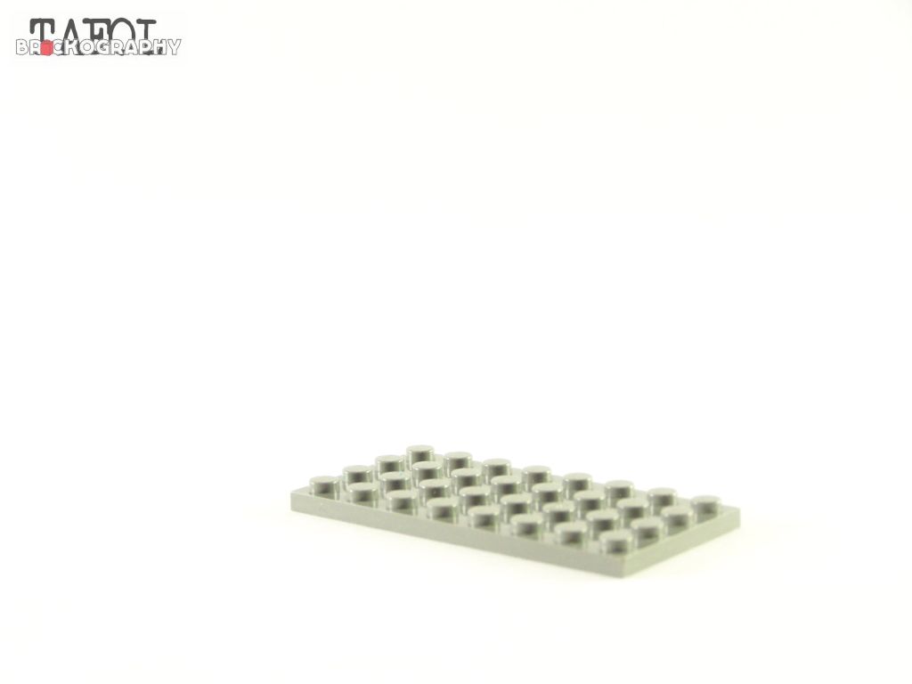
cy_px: 342
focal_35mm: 94
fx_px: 2477
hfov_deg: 20.9
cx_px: 456
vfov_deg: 15.7
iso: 200
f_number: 3.2
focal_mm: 15.6
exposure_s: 1/20
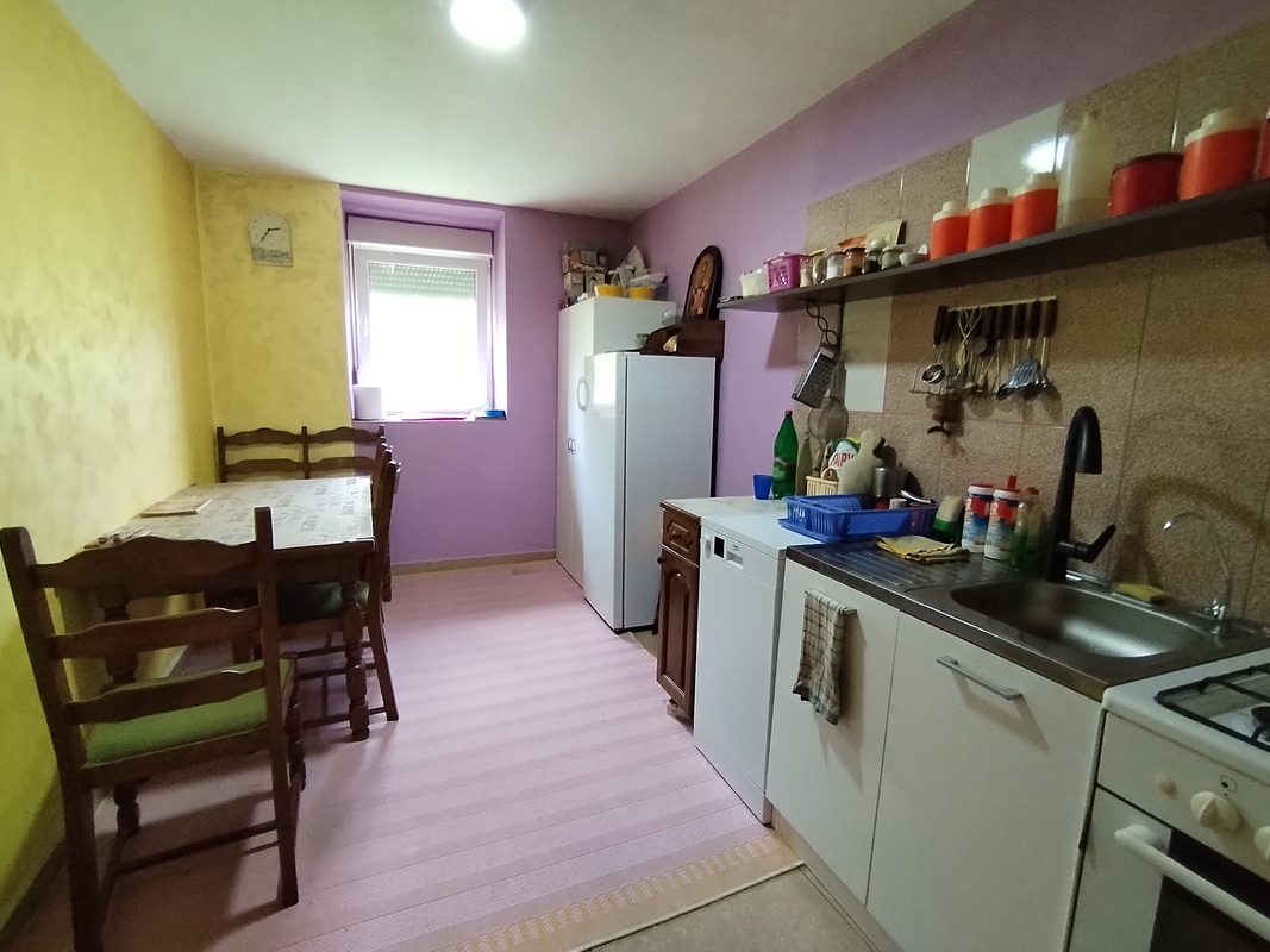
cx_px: 635
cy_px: 476
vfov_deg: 78.1
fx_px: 587
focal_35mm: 16
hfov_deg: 94.5
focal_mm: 1.42
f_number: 2.2
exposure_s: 1/33.3
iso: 548
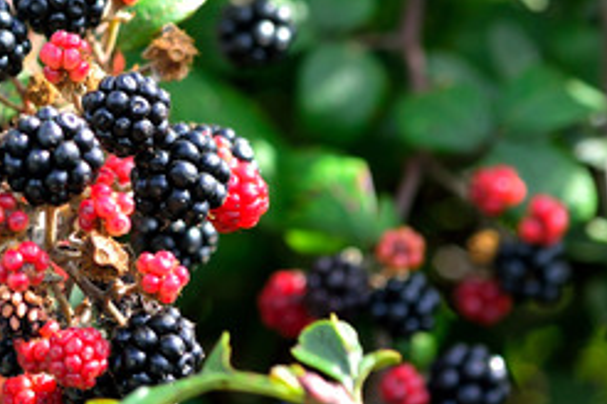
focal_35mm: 190
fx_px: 3203
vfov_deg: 7.2
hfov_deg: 10.5
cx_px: -257
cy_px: -49
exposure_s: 1/200
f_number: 6.3
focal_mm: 60
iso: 250
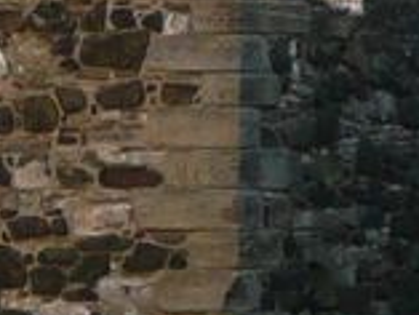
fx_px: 6808
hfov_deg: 3.5
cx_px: 467
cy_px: -115
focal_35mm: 562
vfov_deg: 2.6
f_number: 4.4
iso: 100
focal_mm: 9.5
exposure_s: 1/320
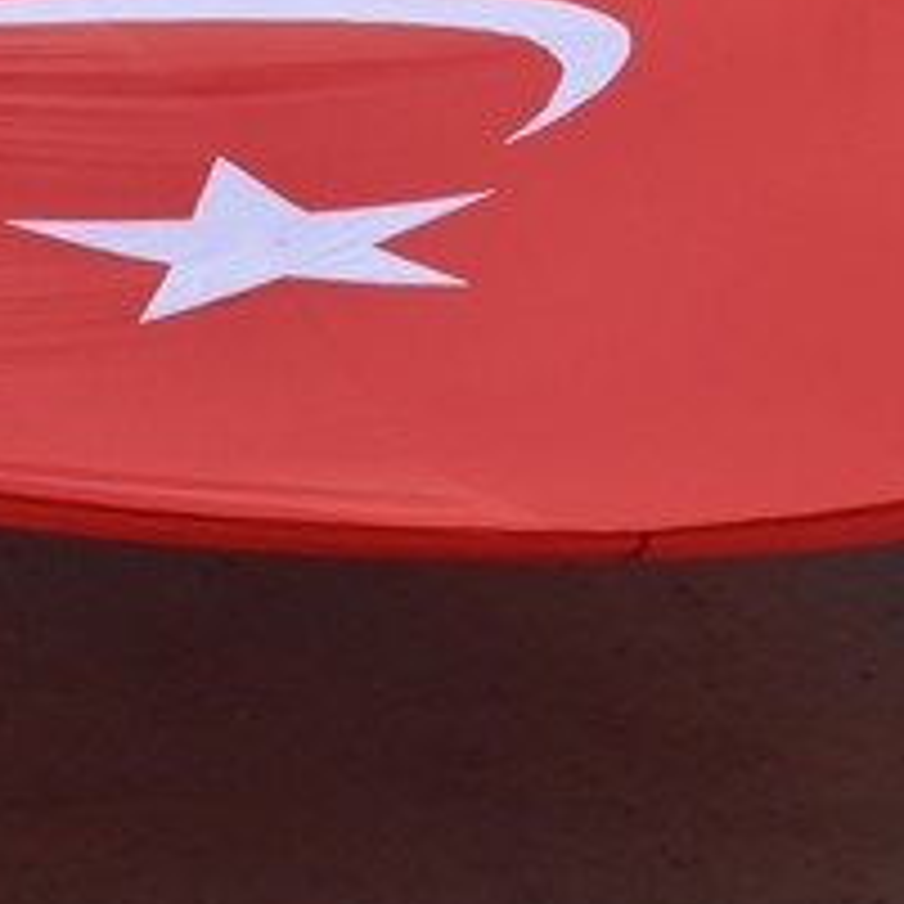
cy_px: -7
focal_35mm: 141
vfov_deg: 12.2
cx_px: 274
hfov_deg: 12.4
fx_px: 4166
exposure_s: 1/200
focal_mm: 30
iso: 2000
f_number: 7.1
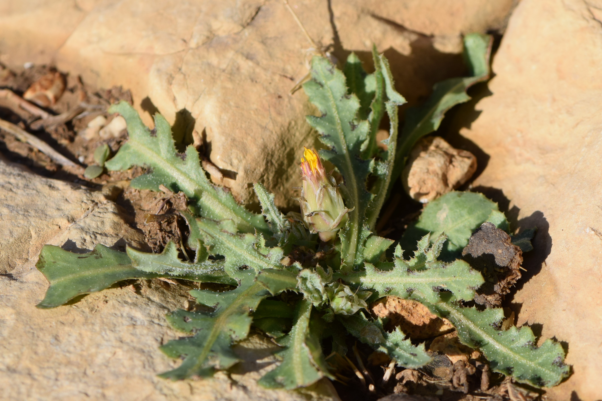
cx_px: 301
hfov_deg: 16.1
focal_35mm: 128
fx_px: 2132
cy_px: 200
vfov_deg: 10.8
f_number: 8
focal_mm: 85
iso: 200
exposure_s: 1/800
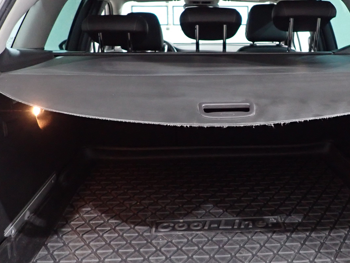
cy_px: 115
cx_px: 236
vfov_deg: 30.8
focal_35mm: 47
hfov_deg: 39.9
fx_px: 475
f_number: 2
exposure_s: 1/30
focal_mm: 4.5
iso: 640
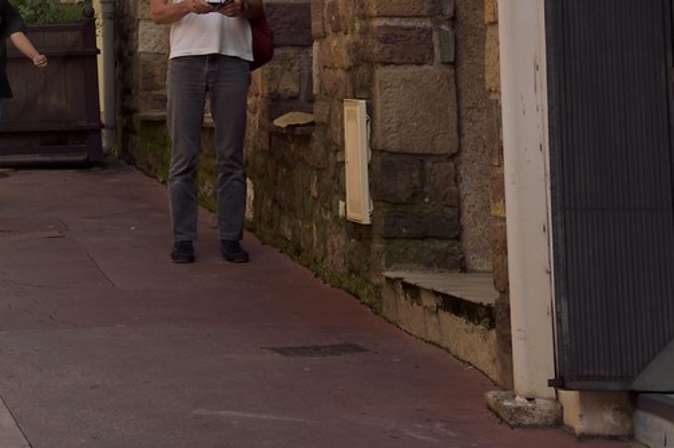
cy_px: -261
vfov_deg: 8.1
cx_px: -388
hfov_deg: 11.8
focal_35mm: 165
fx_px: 3086
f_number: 13
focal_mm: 52
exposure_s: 1/250
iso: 200
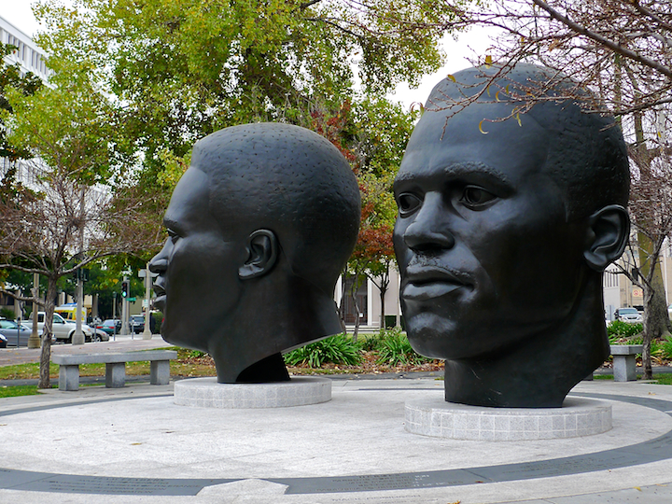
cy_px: 252
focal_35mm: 41
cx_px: 336
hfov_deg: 45.8
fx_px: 796
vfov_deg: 35.1
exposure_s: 1/125
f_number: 2.8
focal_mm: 8.8
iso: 80
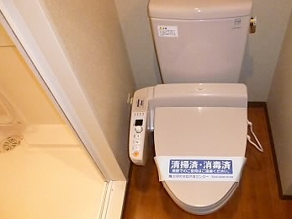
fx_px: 261
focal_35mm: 31
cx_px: 179
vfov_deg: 45.4
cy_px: 118
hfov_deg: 57.8
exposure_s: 1/60
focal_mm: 4.5
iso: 1600
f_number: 3.1
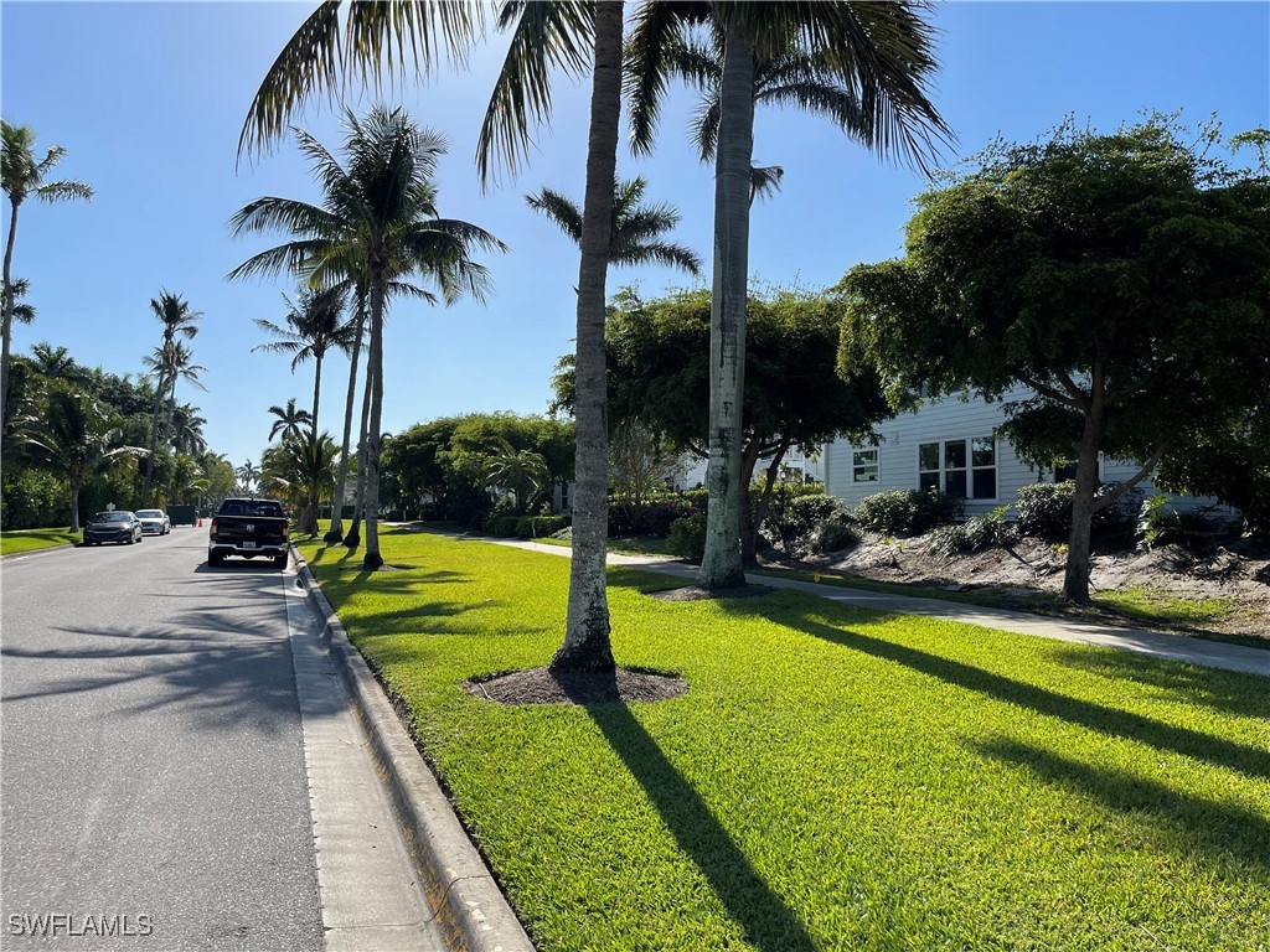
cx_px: 635
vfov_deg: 54.9
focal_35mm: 25
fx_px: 917
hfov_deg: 69.4
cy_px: 476
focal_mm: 5.1
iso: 32
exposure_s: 1/4717
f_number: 1.6
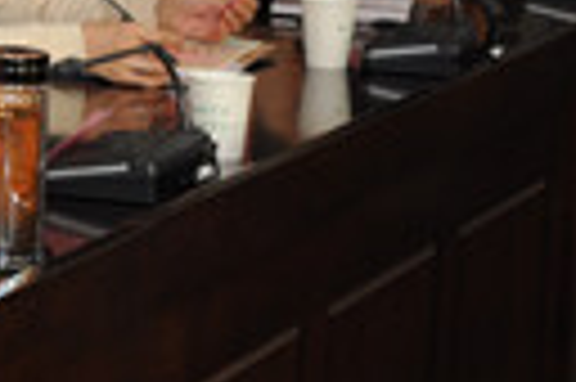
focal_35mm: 225
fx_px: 3598
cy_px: -218
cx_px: -450
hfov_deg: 8.8
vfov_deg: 6.0
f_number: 4.5
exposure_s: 1/60
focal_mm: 35
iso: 560
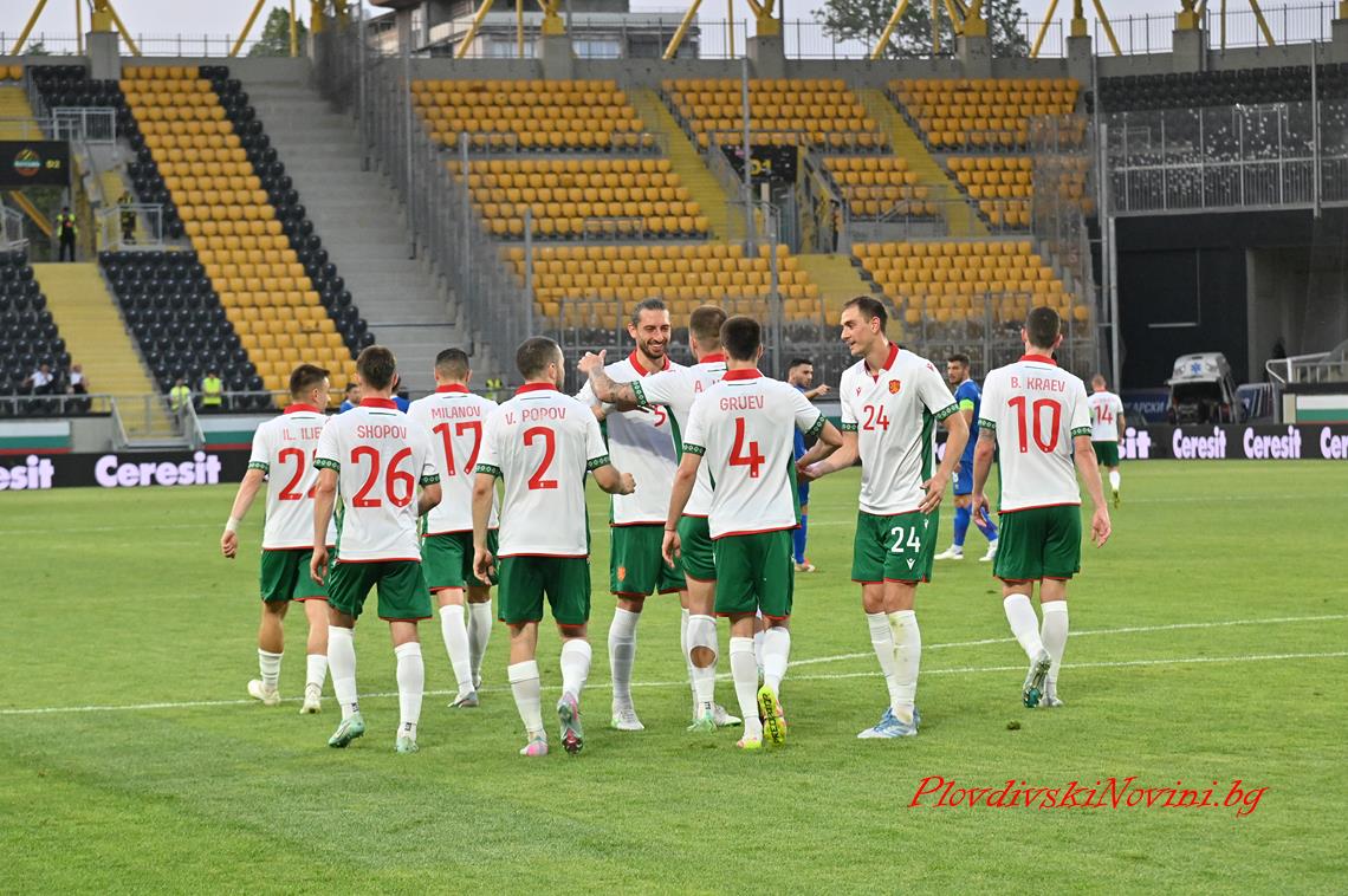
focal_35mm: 120
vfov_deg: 11.4
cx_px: 674
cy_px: 448
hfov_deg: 17.1
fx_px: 4489
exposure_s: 1/1600
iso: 5000
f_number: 8
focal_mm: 120
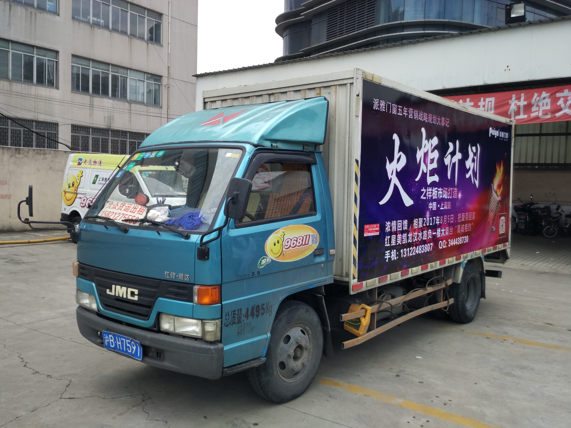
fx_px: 495
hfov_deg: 60.0
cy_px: 214
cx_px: 286
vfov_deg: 46.8
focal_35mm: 30
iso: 100
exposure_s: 1/849
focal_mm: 4.12
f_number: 2
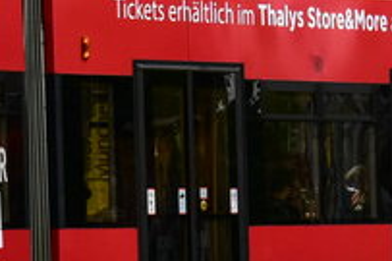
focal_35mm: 325
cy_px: 105
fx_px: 3536
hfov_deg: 6.3
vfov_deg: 4.2
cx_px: -114
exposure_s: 1/2000
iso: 1250
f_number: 7.1
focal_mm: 55
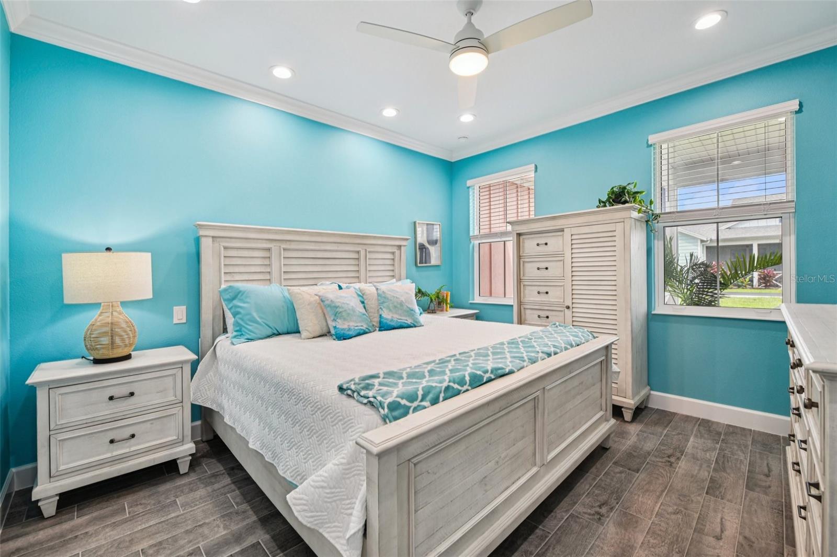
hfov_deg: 104.3
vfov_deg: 81.2
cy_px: 278
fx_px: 325
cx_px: 418
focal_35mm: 14
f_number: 8
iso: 400
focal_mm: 14
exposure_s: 1/20
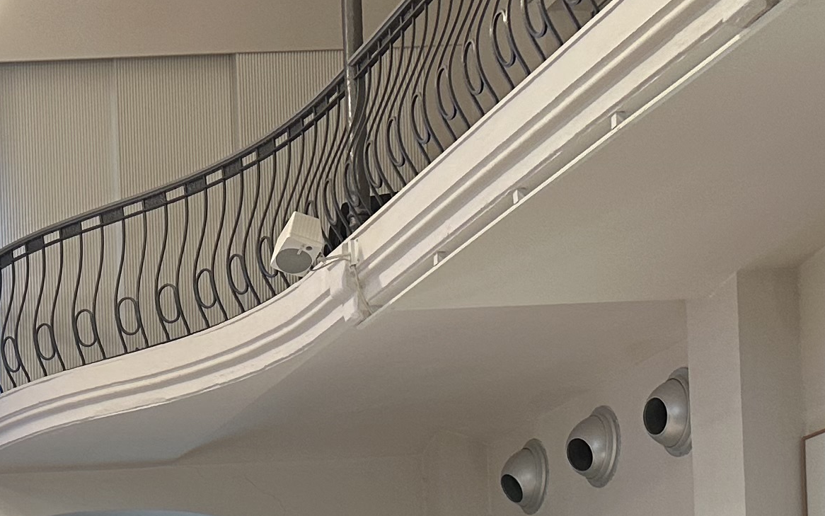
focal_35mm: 88
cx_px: -308
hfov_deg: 20.9
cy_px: 871
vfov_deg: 13.6
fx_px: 1979
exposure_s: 1/50
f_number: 1.78
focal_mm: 6.86
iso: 125
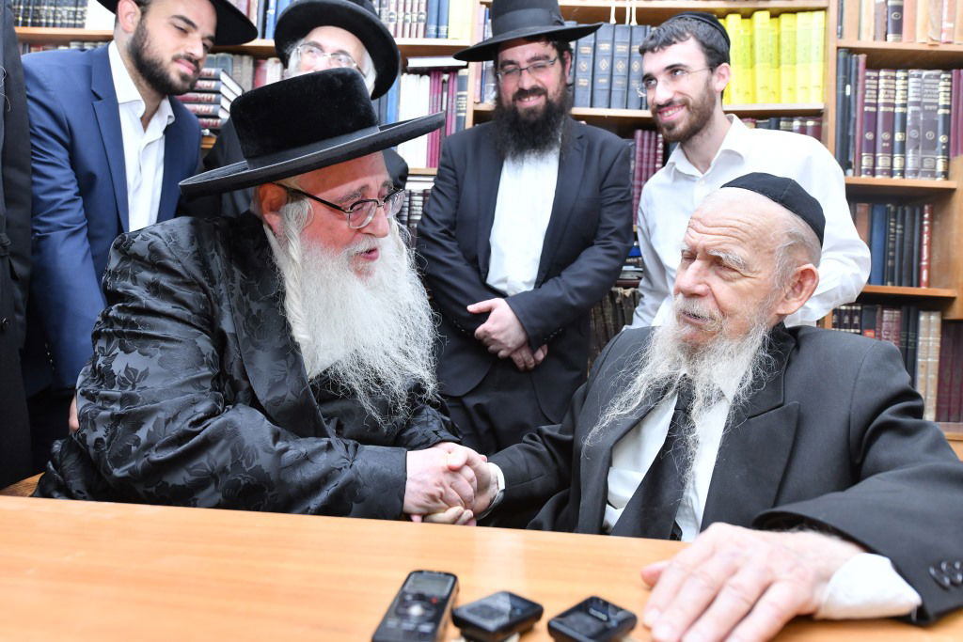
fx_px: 642
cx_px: 482
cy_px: 321
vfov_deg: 53.1
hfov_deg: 73.7
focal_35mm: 24
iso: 1250
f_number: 5
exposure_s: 1/125
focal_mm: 24
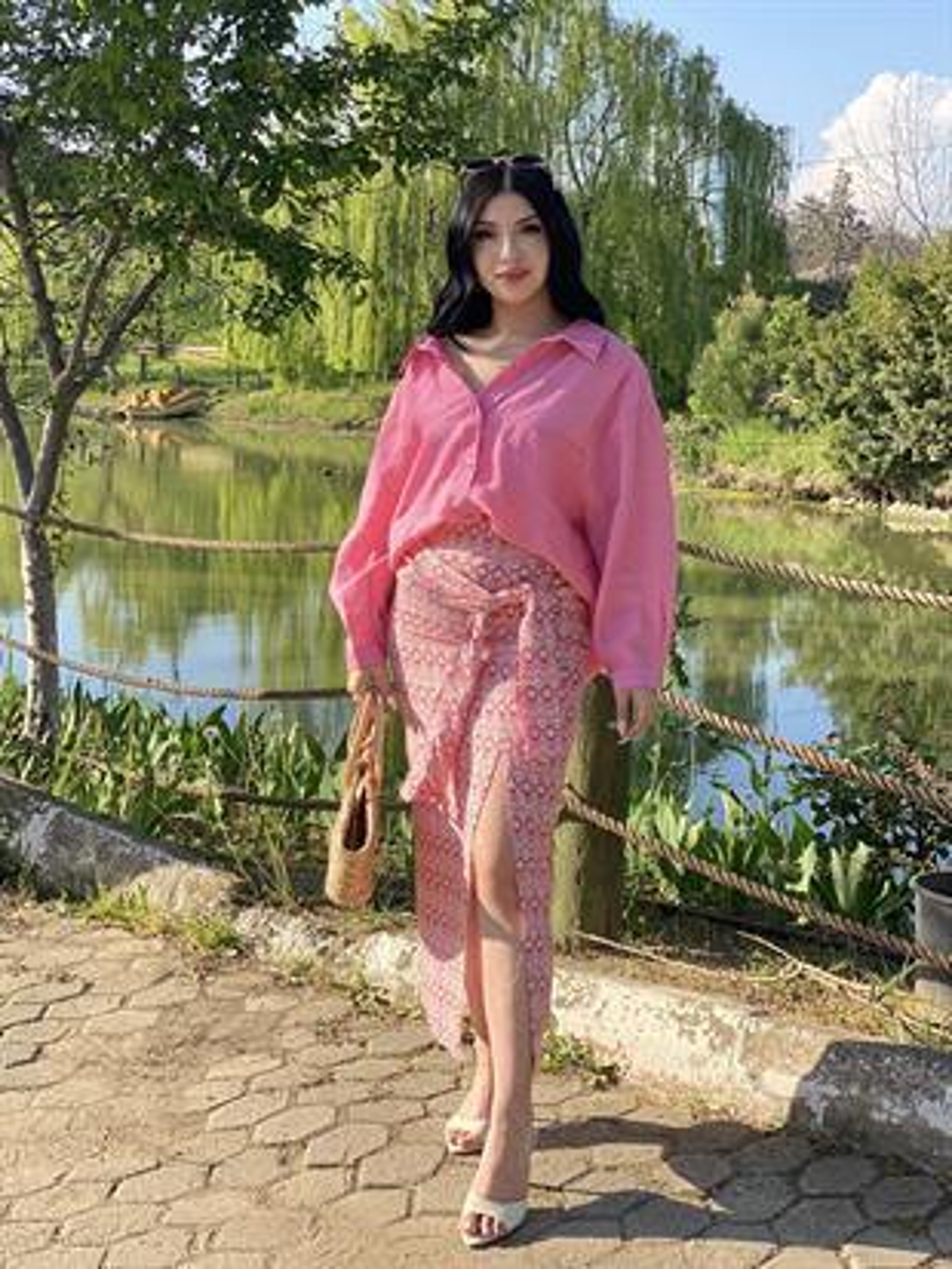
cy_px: 634
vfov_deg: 36.8
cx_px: 476
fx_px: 1906
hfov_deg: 28.0
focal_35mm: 52
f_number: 2
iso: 20
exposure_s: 1/500
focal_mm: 6
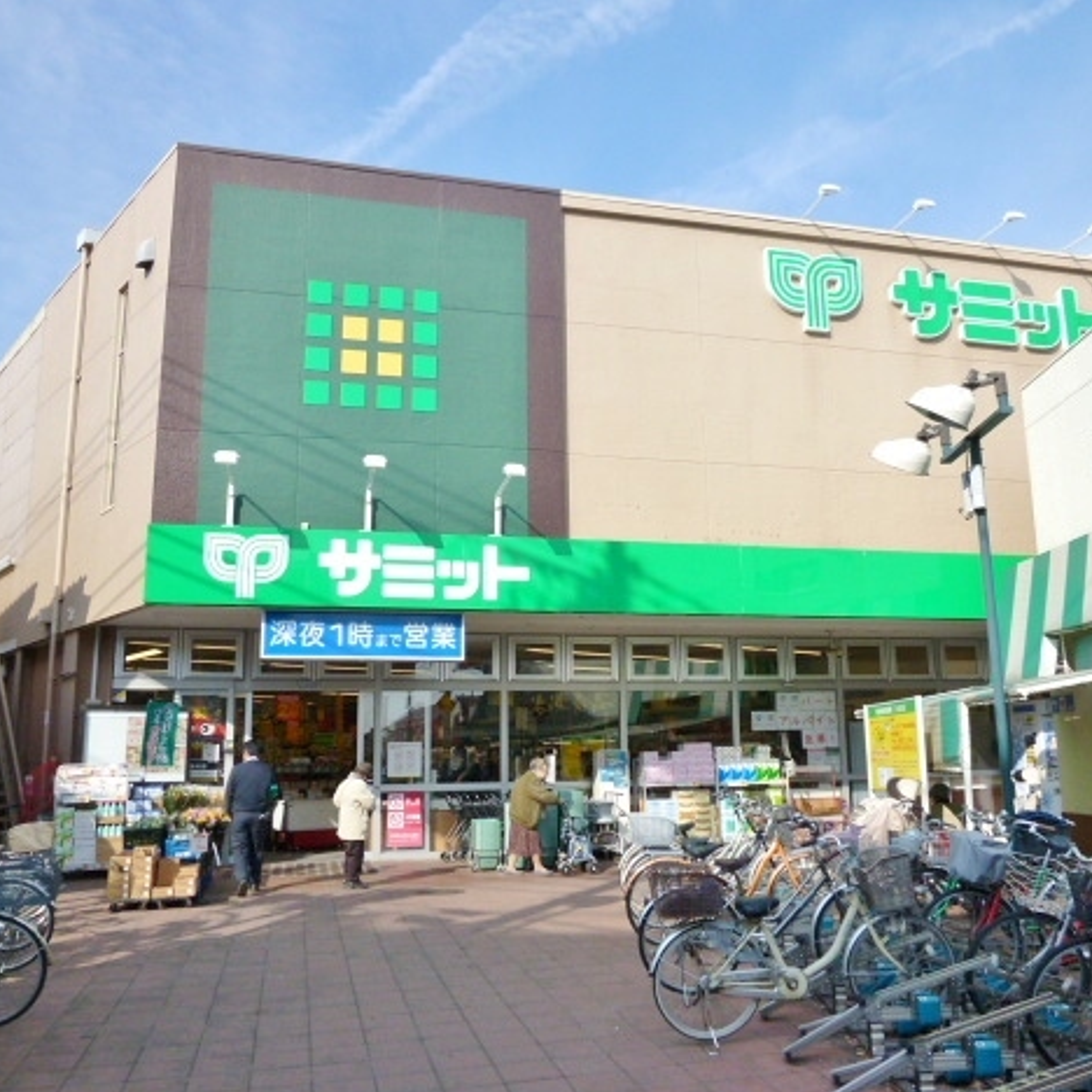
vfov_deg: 55.6
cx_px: 576
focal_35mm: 29
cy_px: 539
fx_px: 1035
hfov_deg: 55.6
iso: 100
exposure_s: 1/1300
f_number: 2.8
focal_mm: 4.3
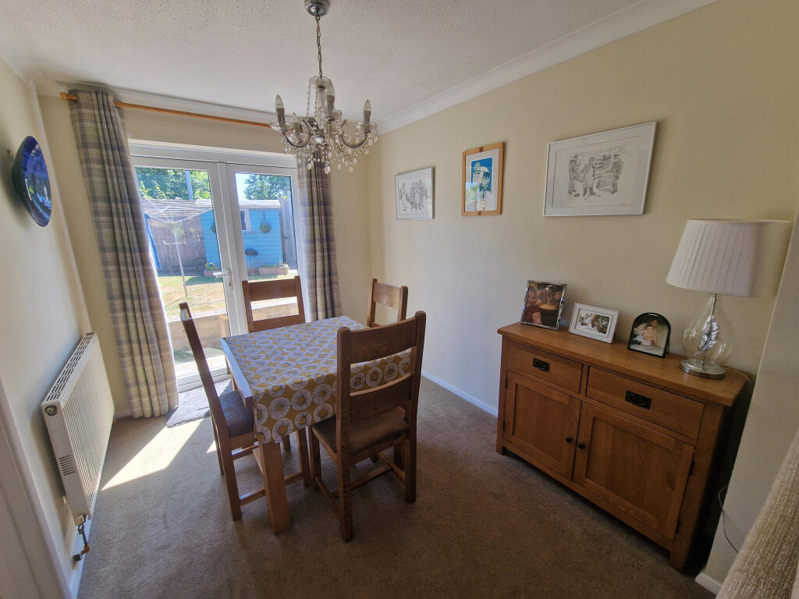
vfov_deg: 89.9
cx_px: 400
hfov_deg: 106.2
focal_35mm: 13
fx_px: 300
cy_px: 300
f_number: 2.2
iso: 50
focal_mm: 2.2
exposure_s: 1/100
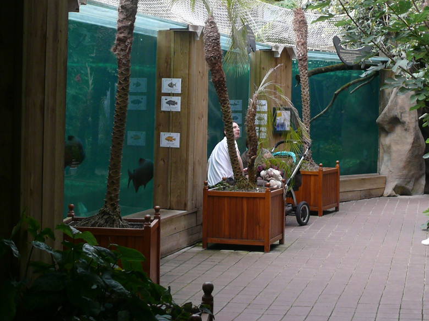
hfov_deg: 27.0
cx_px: 202
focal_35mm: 72
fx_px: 892
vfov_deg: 20.4
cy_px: 122
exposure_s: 1/100
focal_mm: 7.4
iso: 100
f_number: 2.8
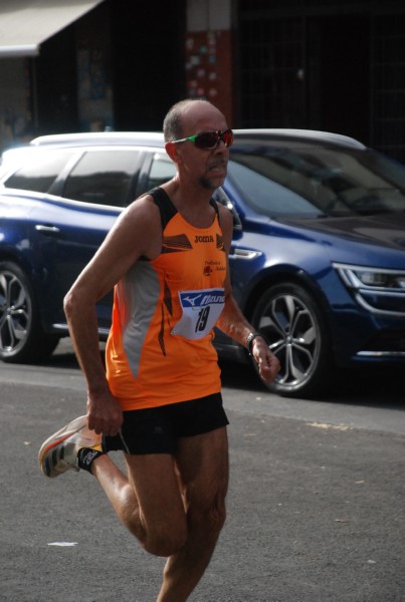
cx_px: 202
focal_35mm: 158
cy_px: 301
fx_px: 2644
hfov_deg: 8.8
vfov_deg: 13.0
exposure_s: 1/1000
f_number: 5.6
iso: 1000
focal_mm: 105
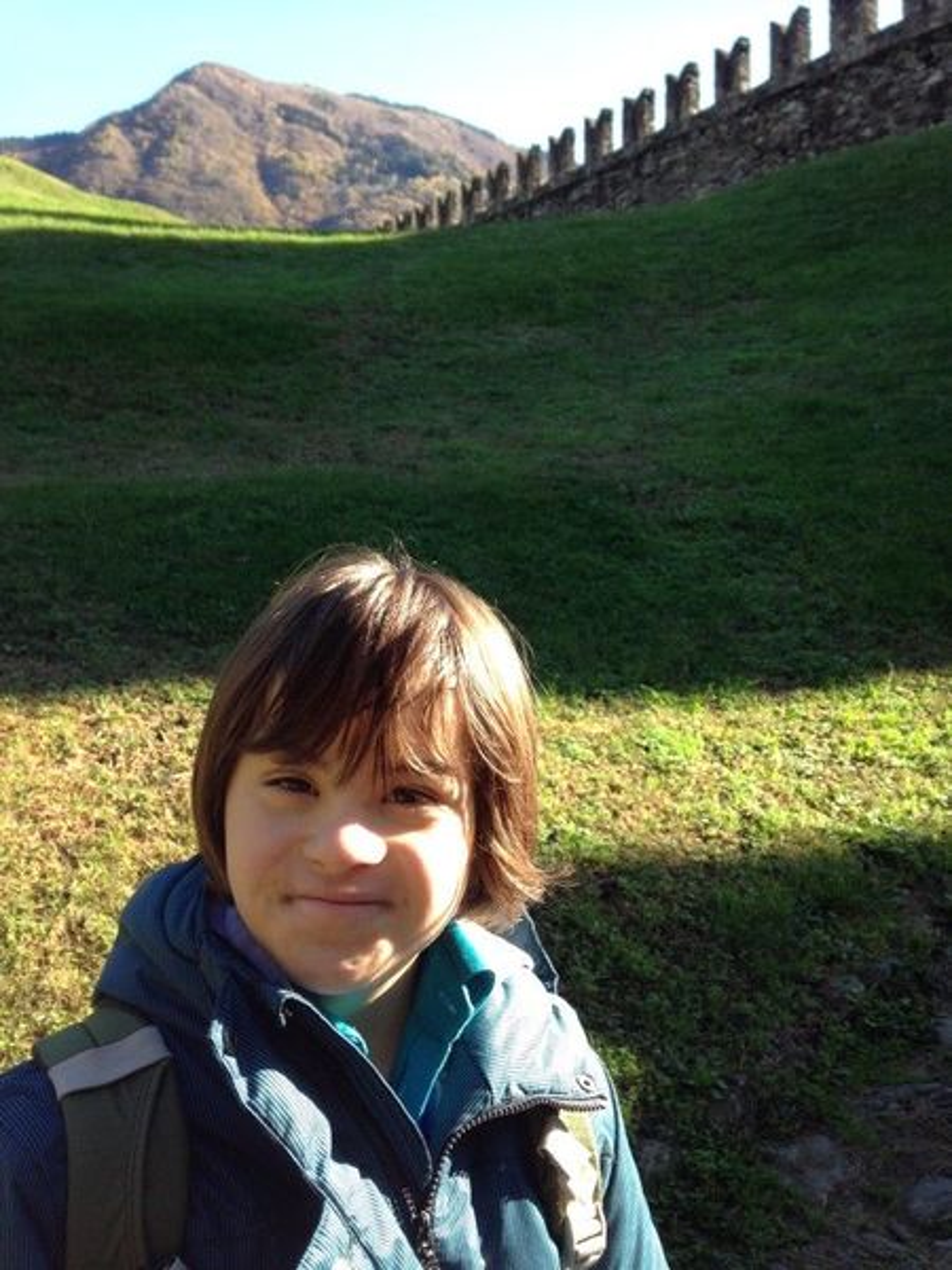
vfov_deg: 55.4
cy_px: 635
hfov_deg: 42.9
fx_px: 1210
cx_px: 476
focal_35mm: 33
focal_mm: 4.12
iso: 50
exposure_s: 1/239
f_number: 2.4
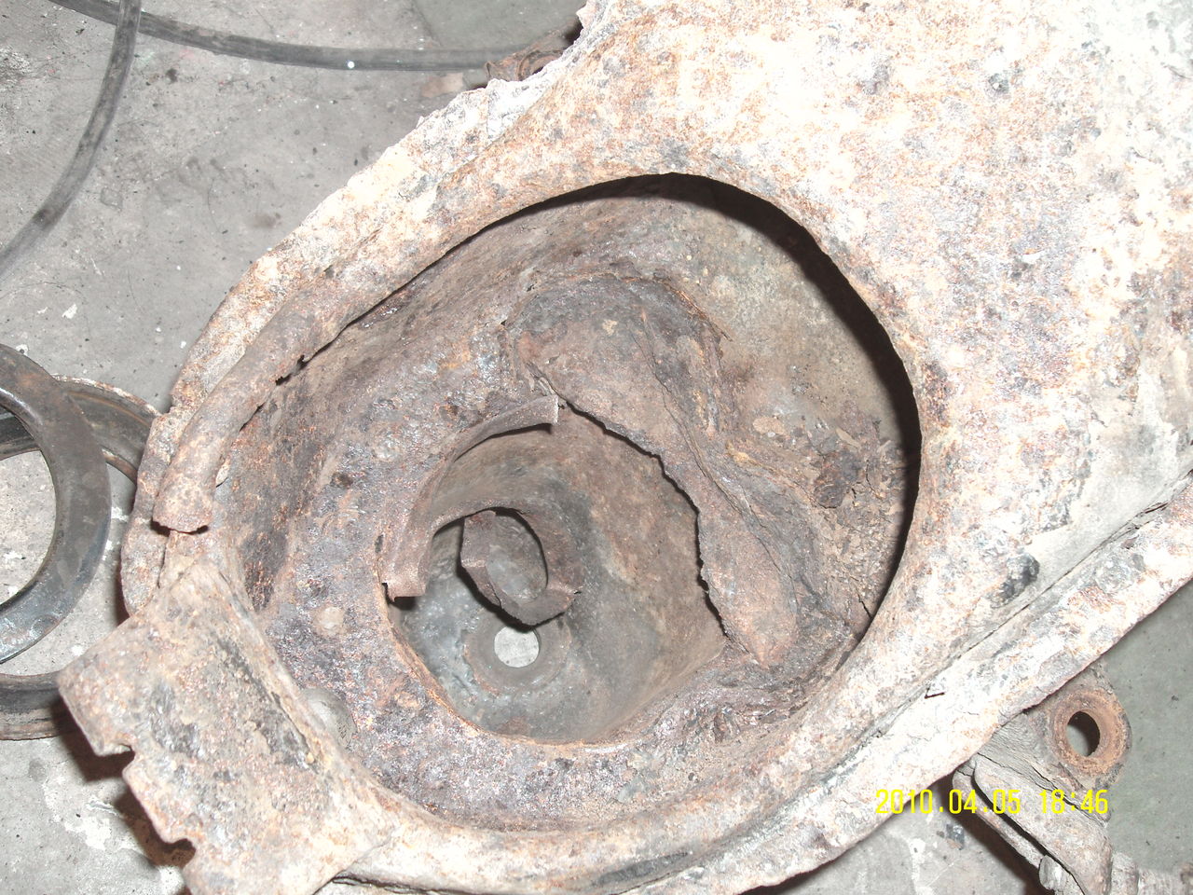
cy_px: 448
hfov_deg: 50.1
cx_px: 596
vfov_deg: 38.7
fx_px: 1275
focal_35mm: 37
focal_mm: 6.2
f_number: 2.8
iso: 80
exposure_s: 1/40
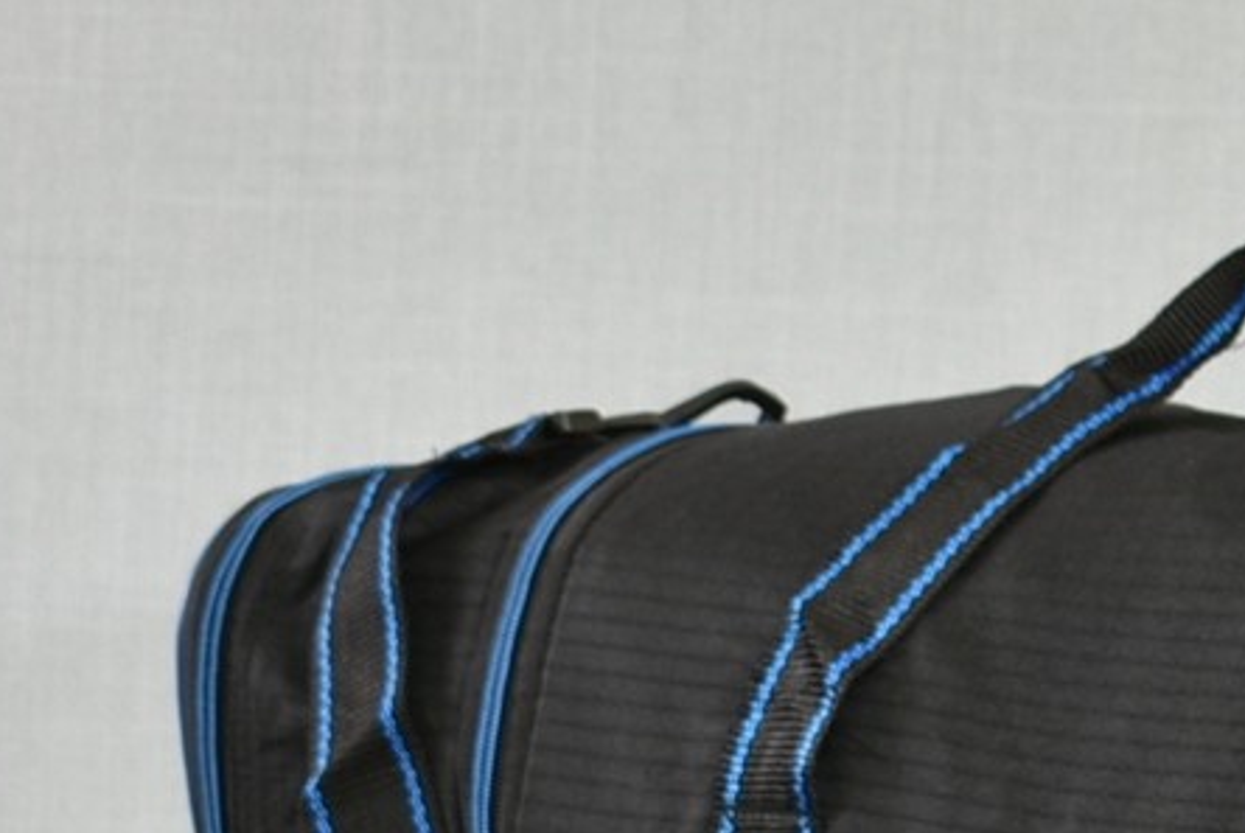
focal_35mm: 125
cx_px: 1489
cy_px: 1055
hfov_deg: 15.7
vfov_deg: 10.7
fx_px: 4342
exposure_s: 1/6
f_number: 5
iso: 100
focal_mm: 29
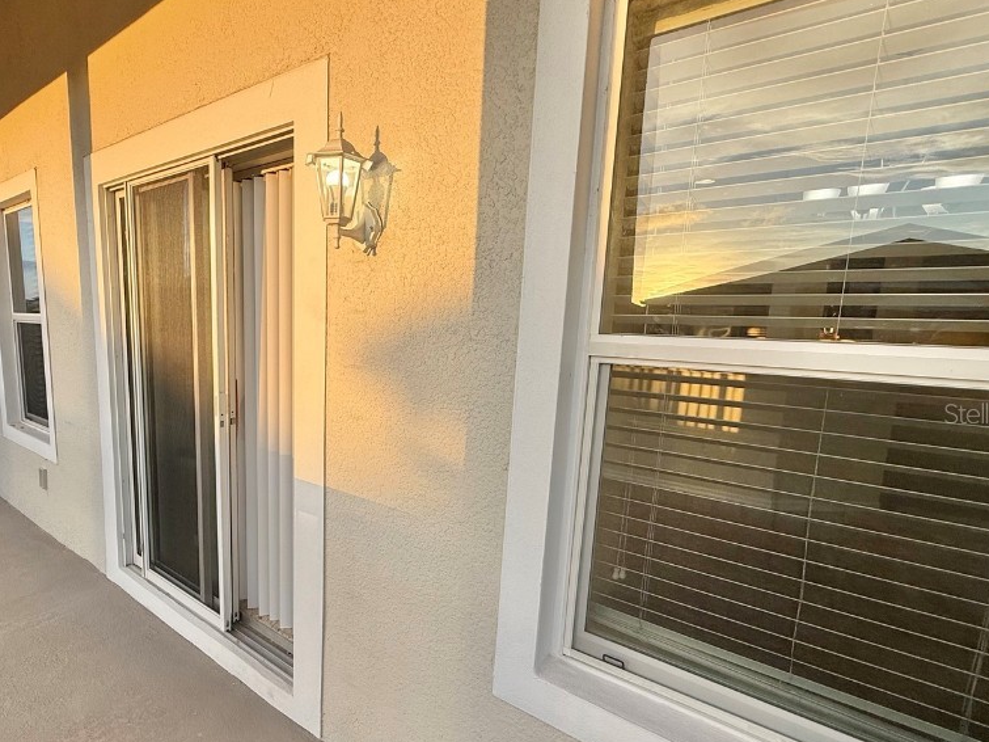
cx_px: 397
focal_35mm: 19
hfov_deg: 83.7
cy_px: 413
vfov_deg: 68.5
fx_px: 543
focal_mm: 2.22
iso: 50
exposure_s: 1/390
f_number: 2.2
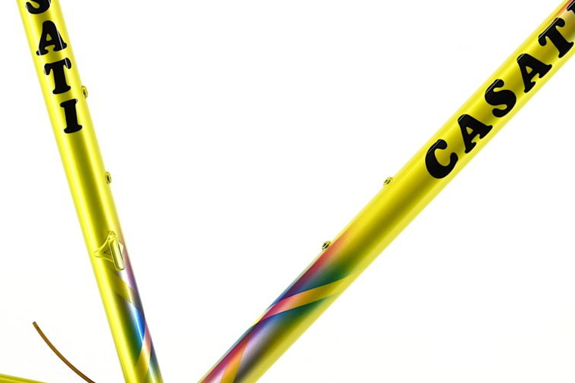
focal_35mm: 139
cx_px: 268
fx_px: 2219
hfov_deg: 14.8
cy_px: 78
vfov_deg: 9.8
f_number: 8
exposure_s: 1/50
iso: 250
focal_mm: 55
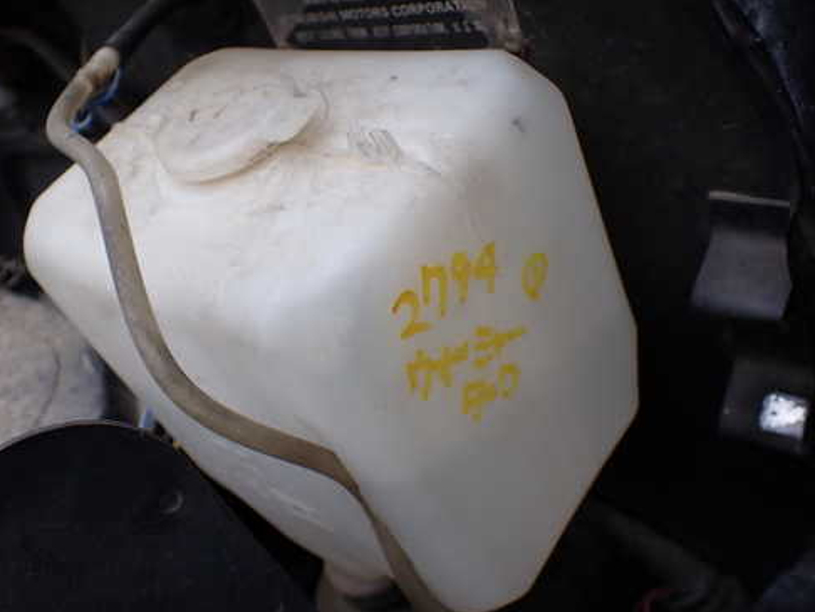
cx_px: 327
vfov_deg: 38.7
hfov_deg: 49.8
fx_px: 872
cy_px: 282
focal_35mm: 37
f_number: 2.3
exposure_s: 1/160
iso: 100
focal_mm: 5.4
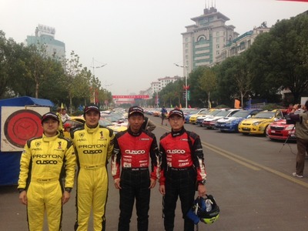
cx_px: 154
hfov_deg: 55.4
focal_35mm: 33
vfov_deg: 42.9
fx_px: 294
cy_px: 116
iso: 50
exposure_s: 1/168
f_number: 2.4
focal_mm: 4.13
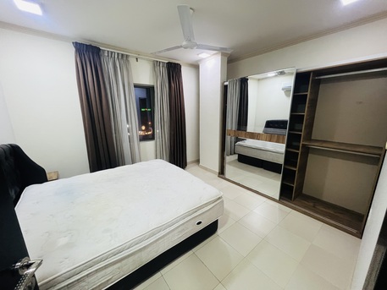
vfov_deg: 89.9
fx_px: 145
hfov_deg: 106.2
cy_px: 145
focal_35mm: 13
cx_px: 194
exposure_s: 1/50
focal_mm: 1.57
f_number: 1.8
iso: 250
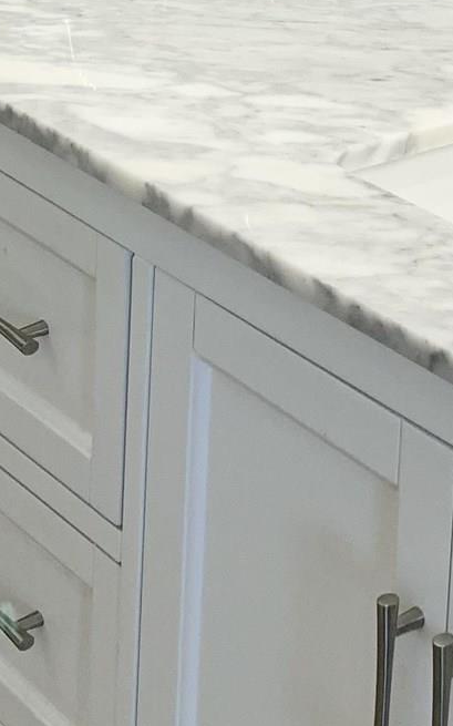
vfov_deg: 19.0
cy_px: -335
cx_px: 106
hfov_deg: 13.4
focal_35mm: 97
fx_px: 1917
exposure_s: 1/120
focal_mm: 4.25
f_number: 1.8
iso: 64
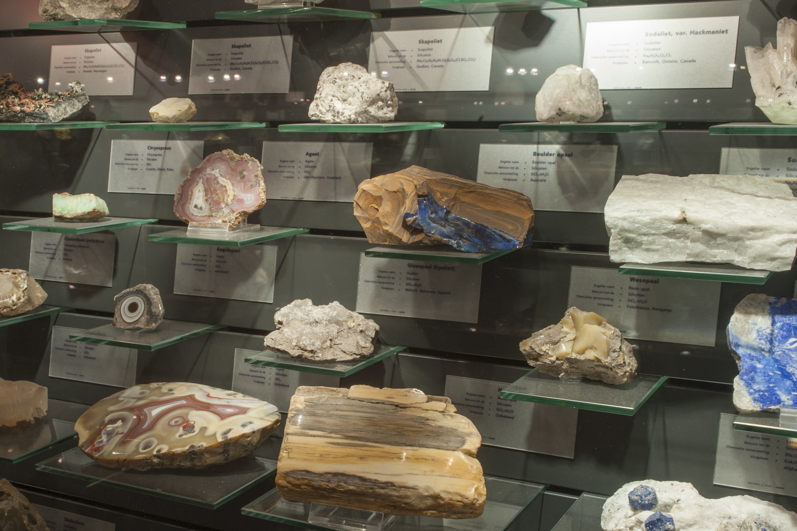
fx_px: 974
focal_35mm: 44
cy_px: 324
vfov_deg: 30.4
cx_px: 356
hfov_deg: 44.4
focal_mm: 34
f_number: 18
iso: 400
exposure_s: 1/6
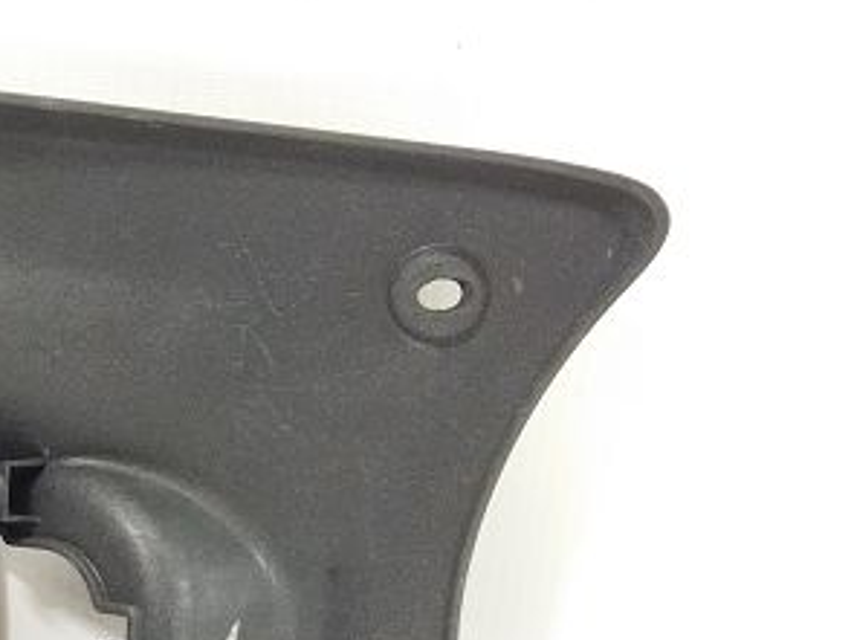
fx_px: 2713
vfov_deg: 13.2
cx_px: -261
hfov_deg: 16.8
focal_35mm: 110
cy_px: 681
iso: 172
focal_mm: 4.71
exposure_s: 1/50
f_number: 1.79
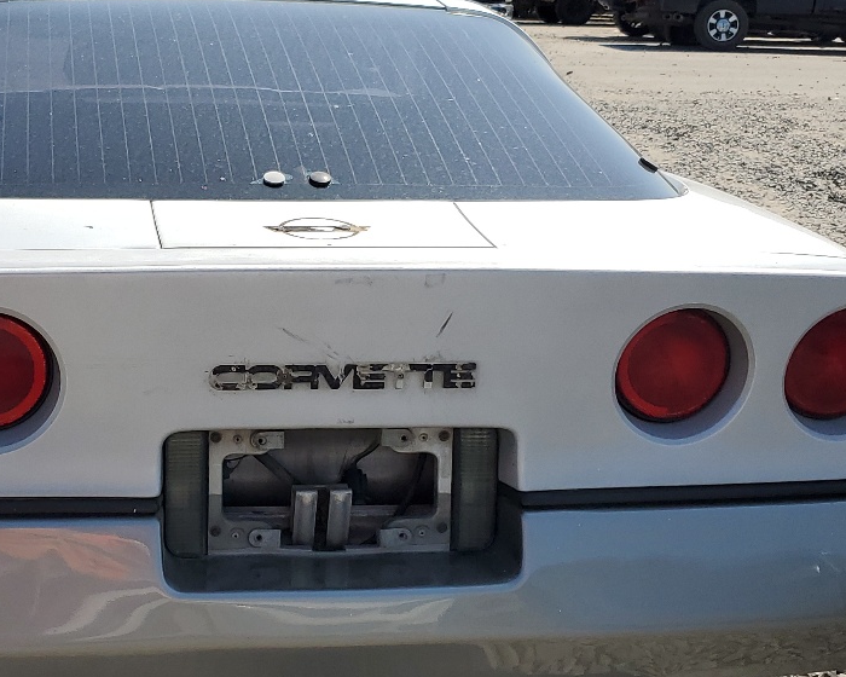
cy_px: 346
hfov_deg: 32.0
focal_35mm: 58
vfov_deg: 26.2
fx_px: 1452
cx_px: 238
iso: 50
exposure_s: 1/3333
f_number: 1.5
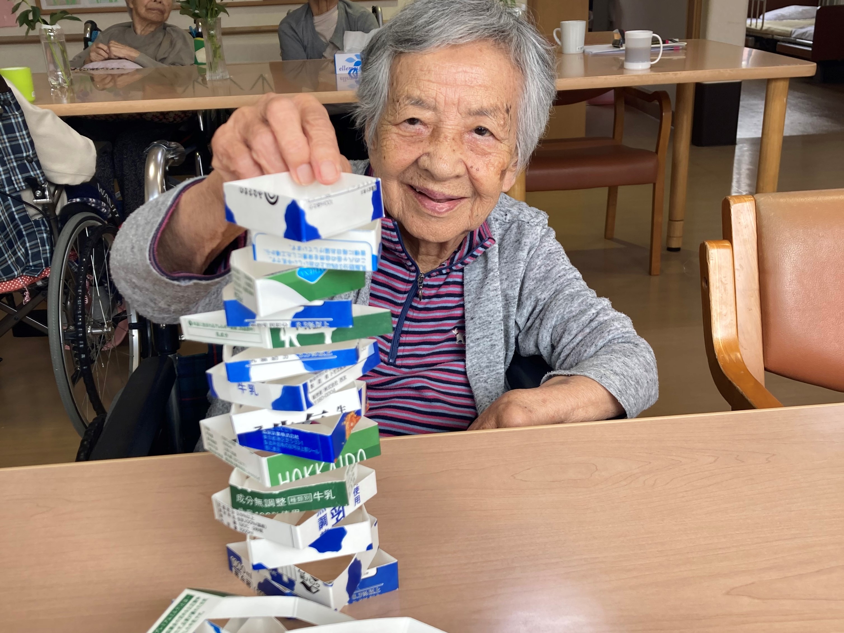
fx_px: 683
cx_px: 422
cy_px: 316
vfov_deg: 49.8
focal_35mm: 28
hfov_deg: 63.4
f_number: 1.8
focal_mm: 3.99
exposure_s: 1/100
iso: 32
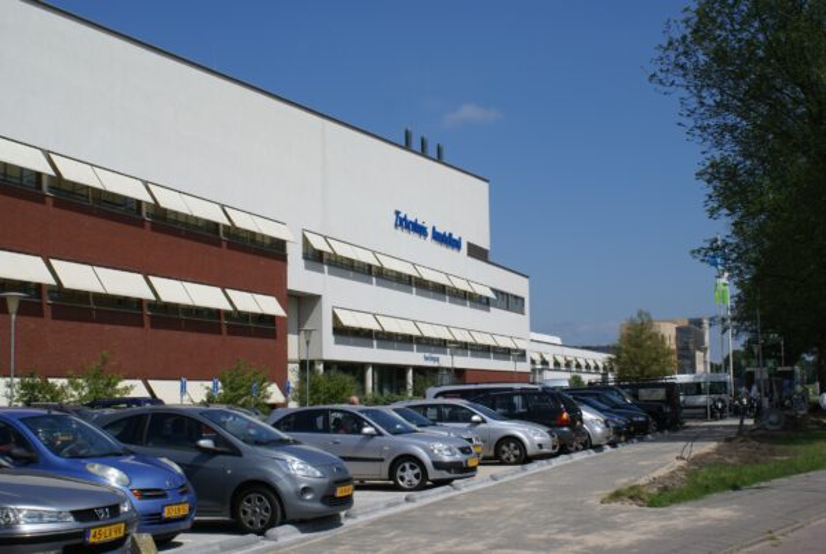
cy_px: 277
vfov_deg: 25.8
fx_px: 1206
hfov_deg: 37.8
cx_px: 413
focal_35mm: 52
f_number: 11
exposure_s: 1/250
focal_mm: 35
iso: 100
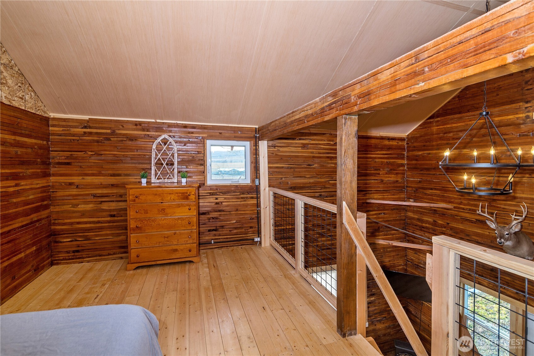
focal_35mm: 17
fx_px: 252
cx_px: 267
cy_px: 178
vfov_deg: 70.5
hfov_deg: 93.3
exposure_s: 1/50
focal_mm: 17
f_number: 5.6
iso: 200
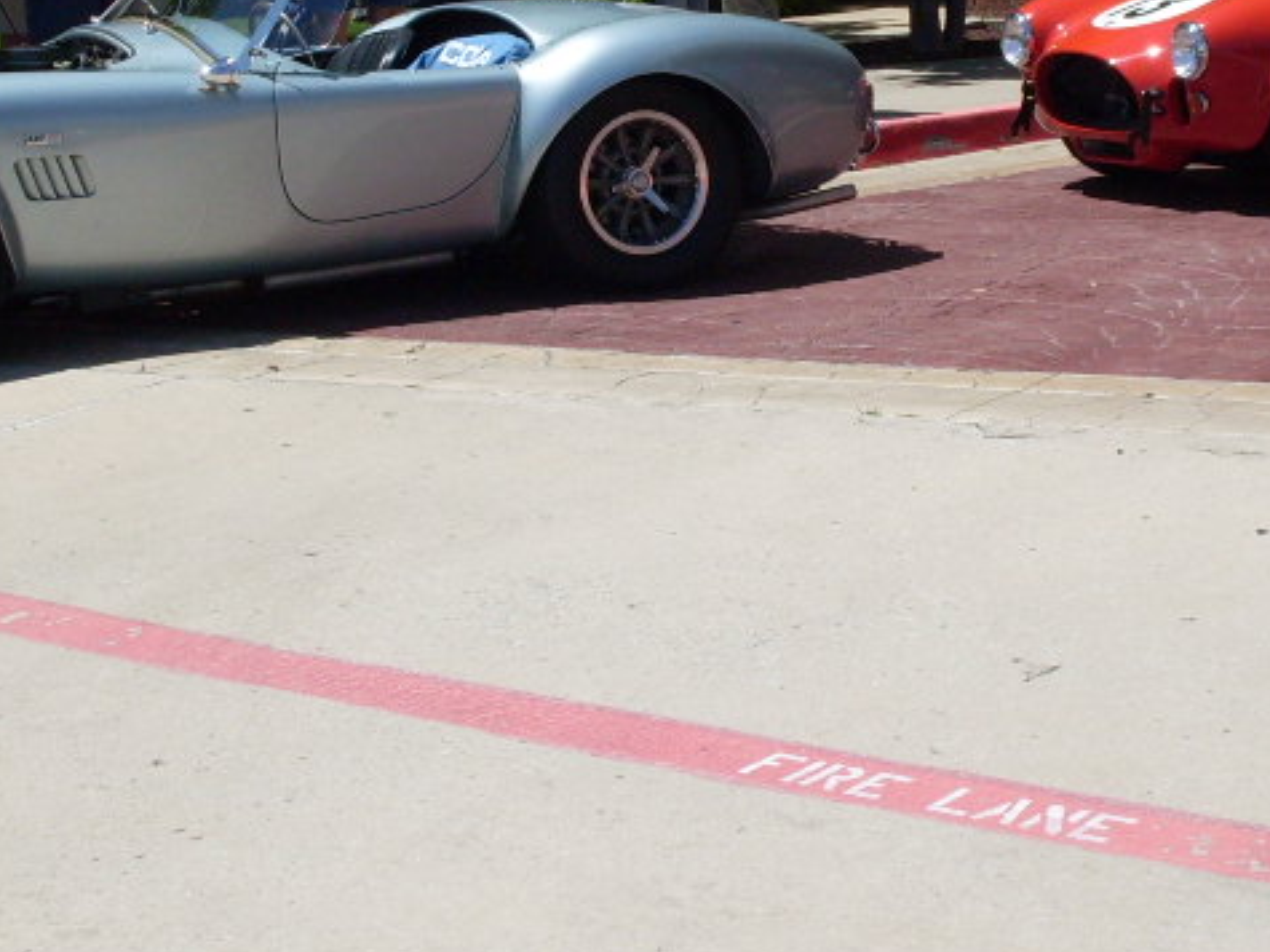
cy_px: 176
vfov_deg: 17.8
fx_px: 3008
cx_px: 783
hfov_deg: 23.8
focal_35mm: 82
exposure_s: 1/250
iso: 80
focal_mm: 6.3
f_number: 8.4
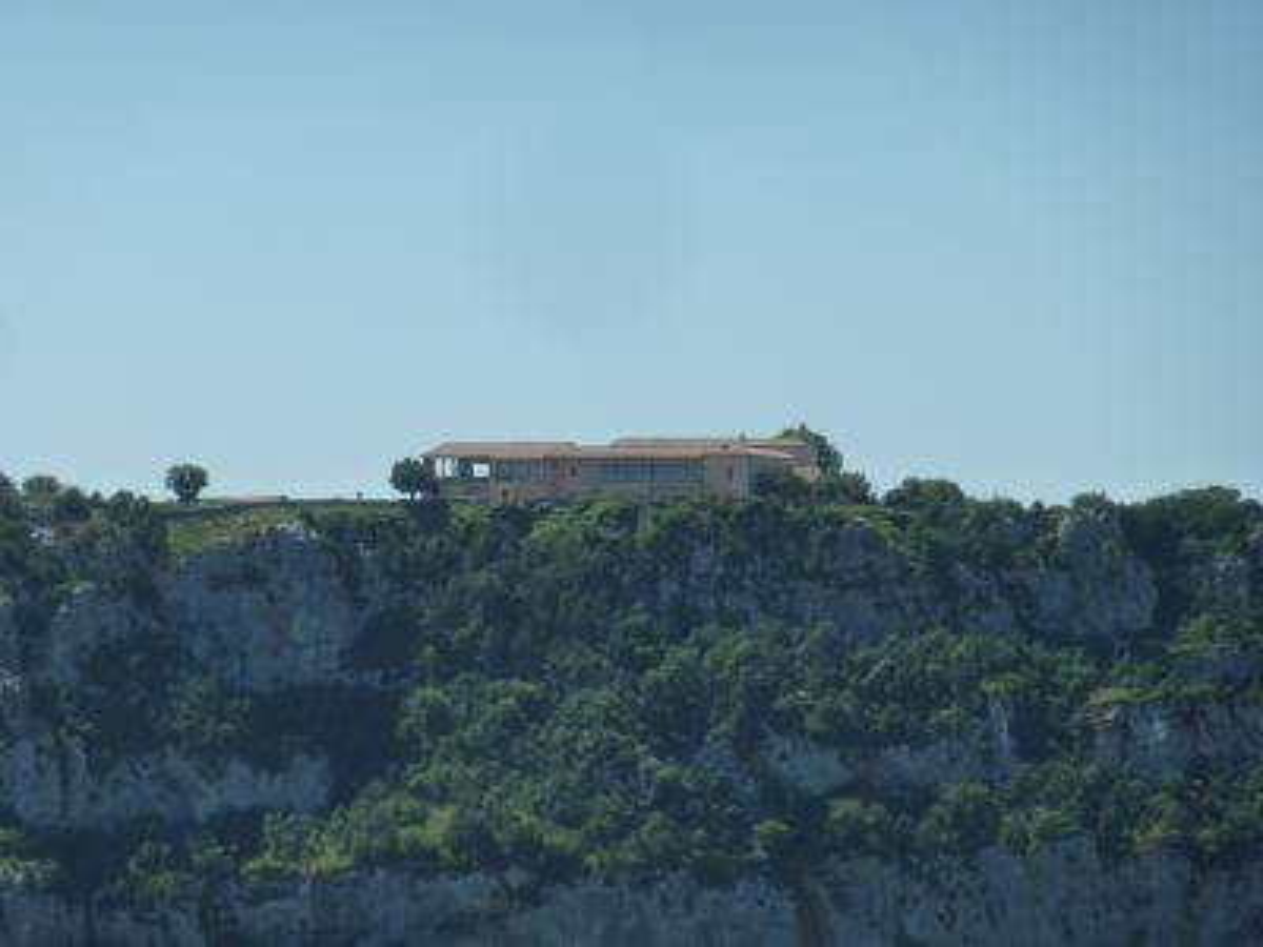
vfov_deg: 5.0
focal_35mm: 300
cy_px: 474
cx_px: 632
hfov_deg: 6.6
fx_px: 10946
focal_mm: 49.2
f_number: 5.6
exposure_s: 1/640
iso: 125
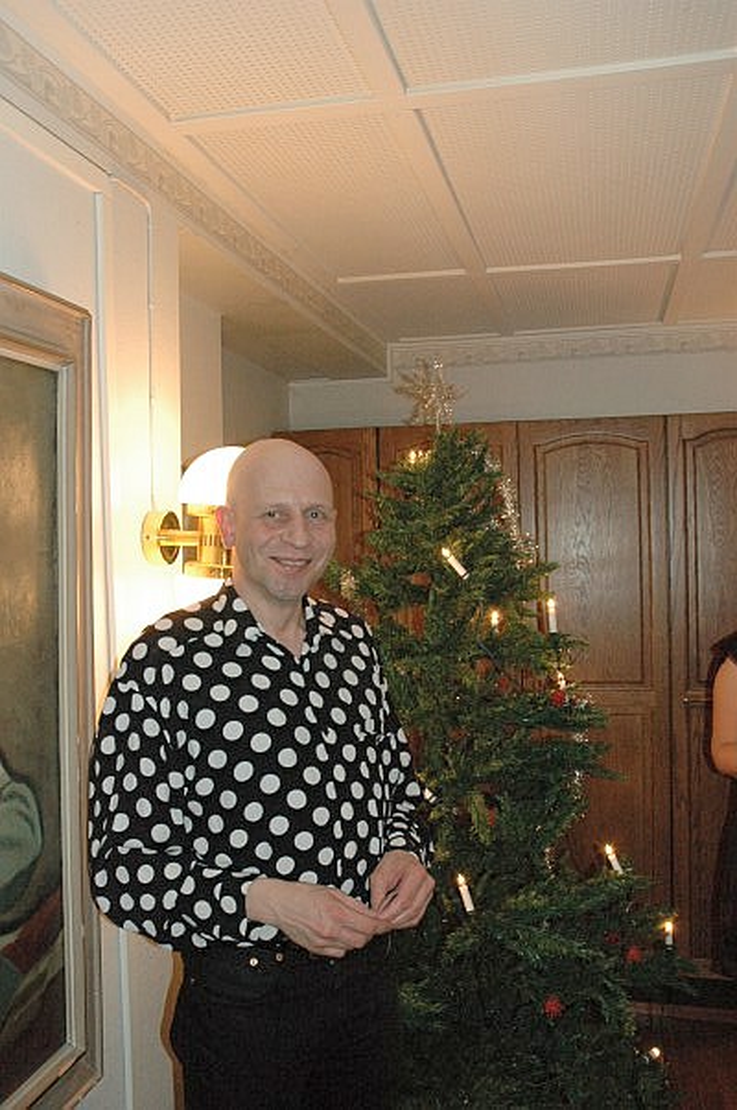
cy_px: 555
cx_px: 368
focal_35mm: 33
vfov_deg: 57.3
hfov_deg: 39.9
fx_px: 1016
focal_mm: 22
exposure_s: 1/60
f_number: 5
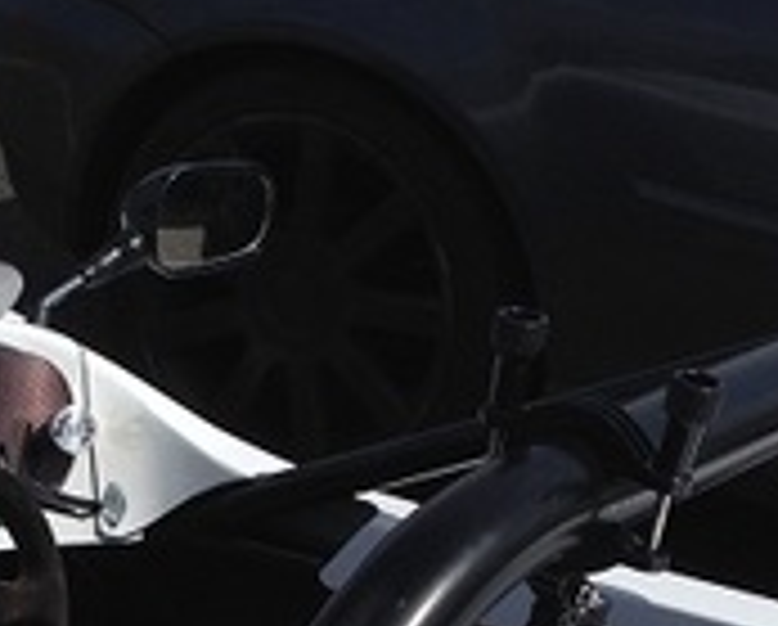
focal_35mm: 119
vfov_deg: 12.7
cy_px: 748
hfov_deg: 15.9
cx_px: 27
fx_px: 2745
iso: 50
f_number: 2.4
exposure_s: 1/3623
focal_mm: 4.12
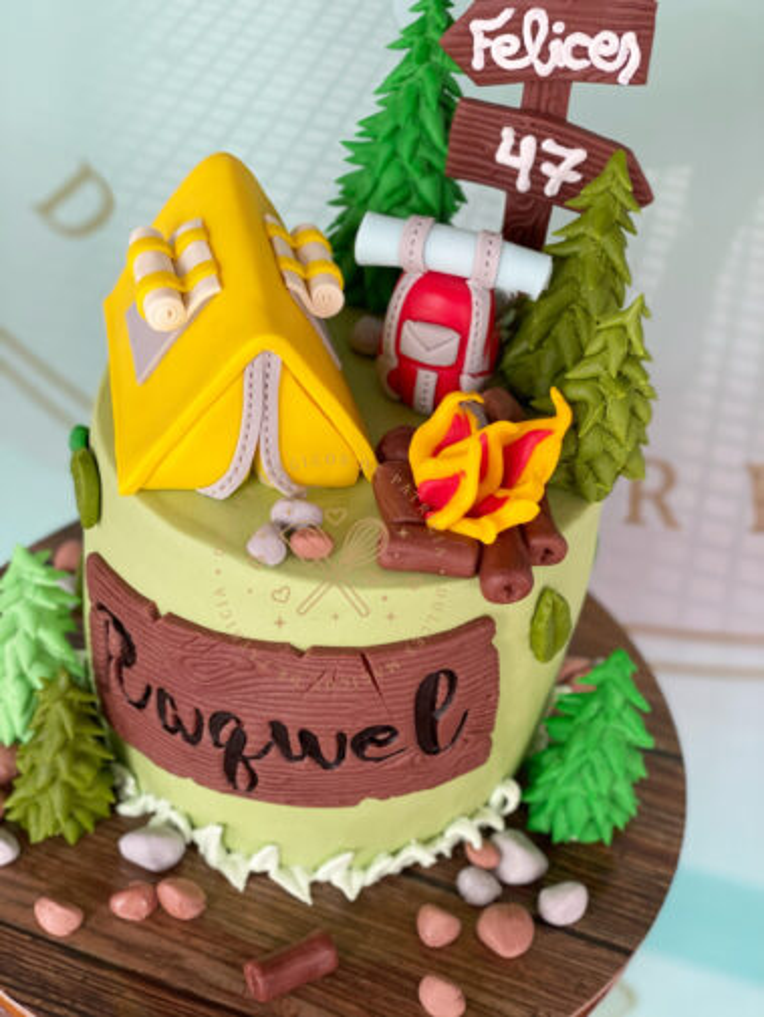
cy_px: 508
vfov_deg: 36.8
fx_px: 1530
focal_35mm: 52
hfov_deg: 28.0
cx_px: 382
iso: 32
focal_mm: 6
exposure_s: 1/122
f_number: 2
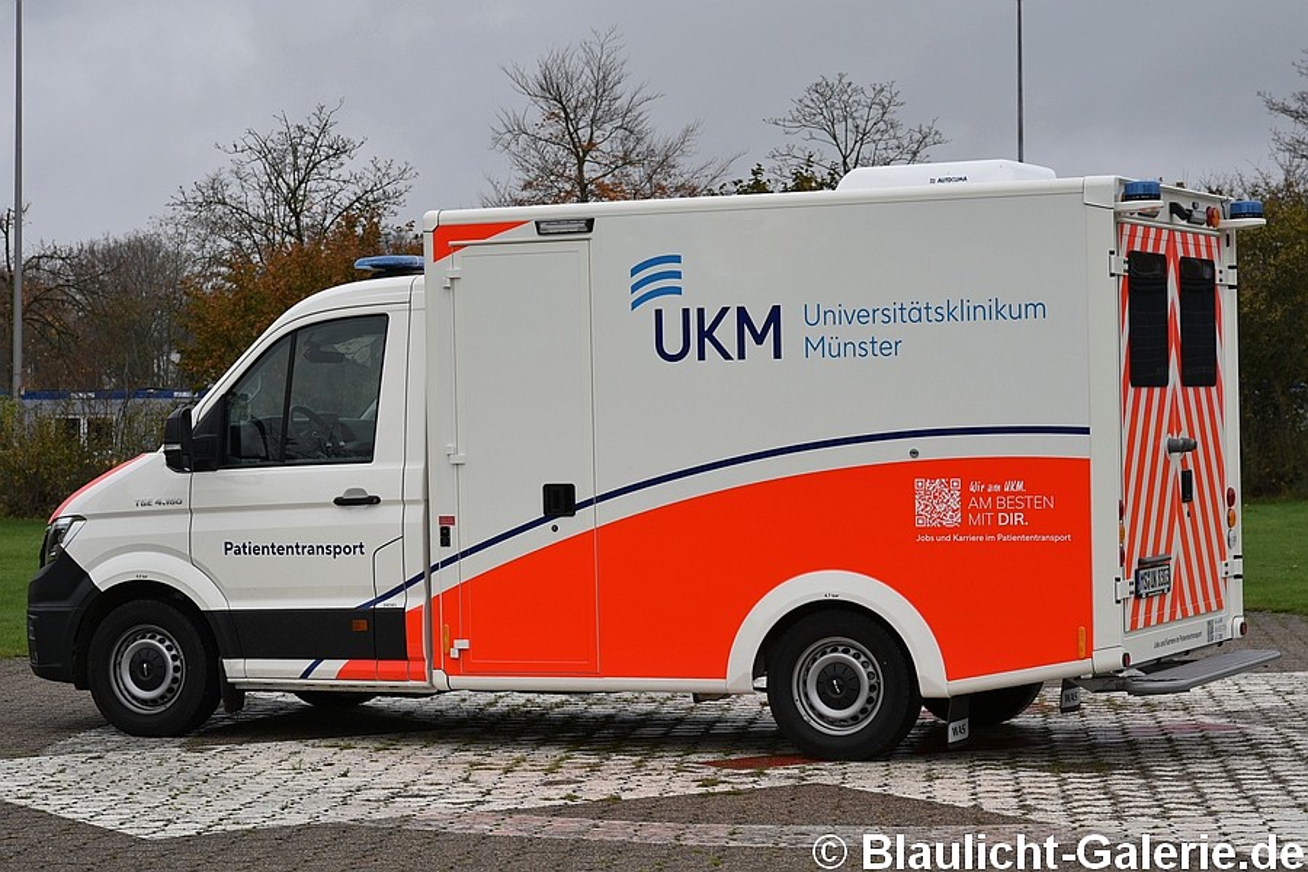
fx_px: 3088
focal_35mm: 85
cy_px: 436
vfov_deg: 16.1
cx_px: 654
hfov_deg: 23.9
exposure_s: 1/250
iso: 200
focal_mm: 85
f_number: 8
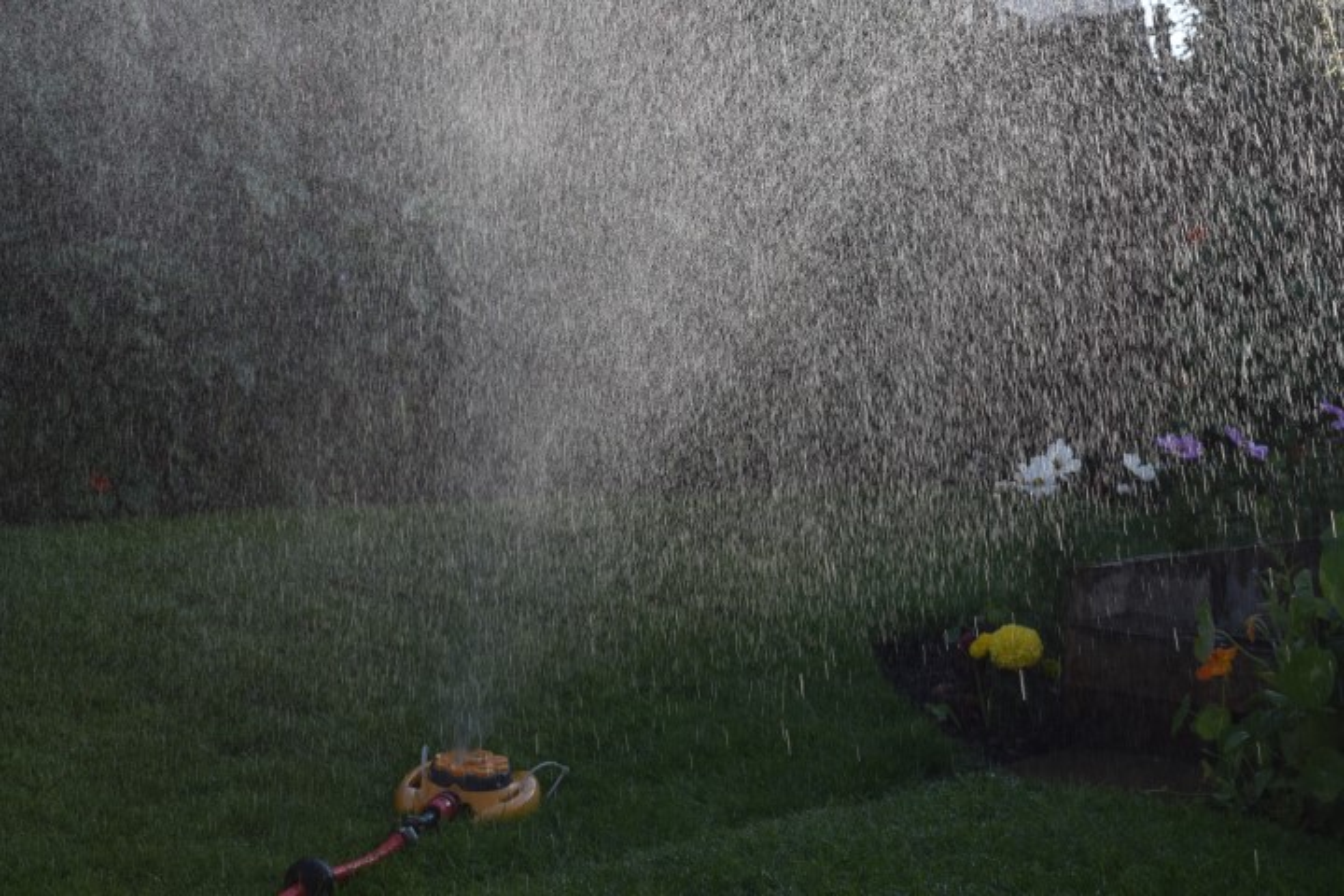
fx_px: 1680
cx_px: 672
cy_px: 448
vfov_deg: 29.9
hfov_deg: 43.6
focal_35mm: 45
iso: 200
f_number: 8
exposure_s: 1/250
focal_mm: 30
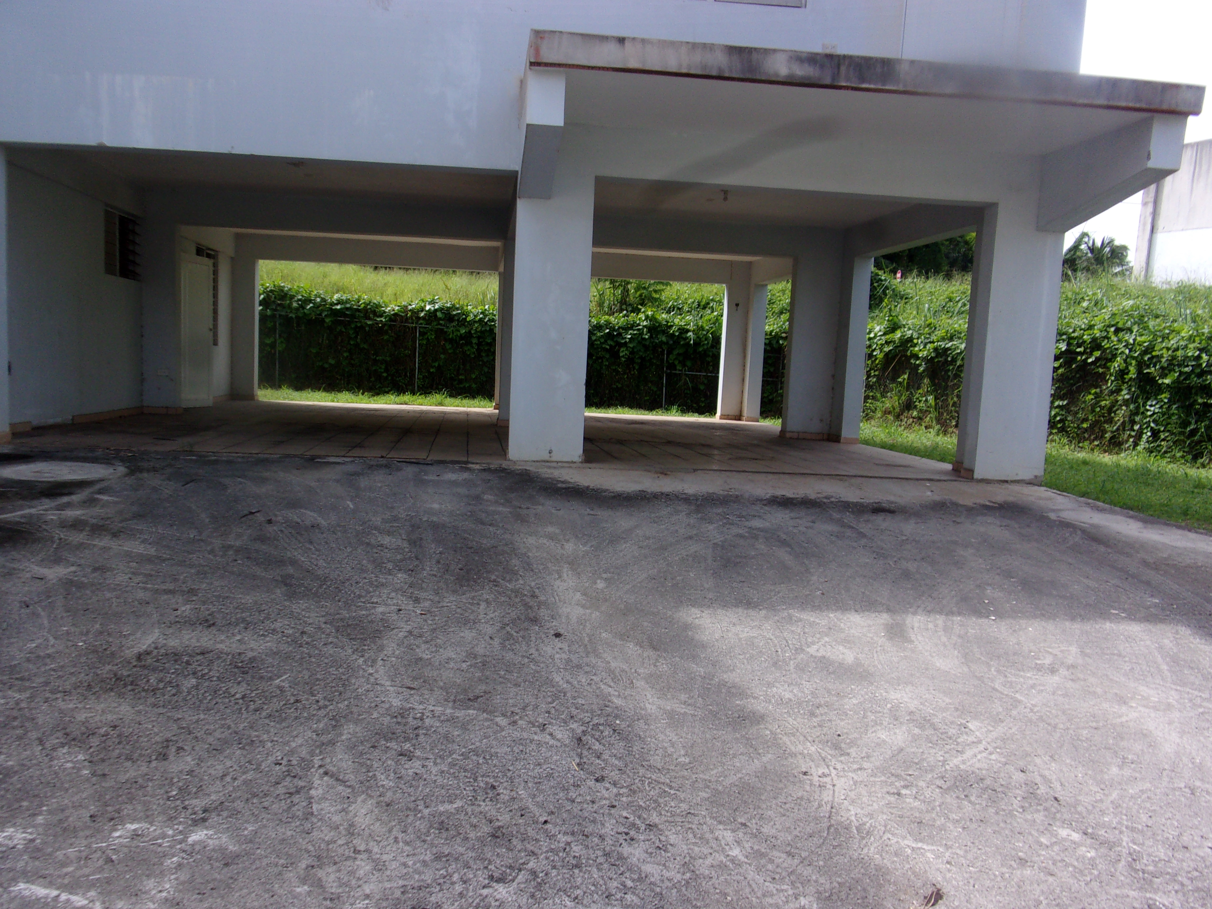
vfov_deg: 49.7
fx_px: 980
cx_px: 606
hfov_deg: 63.4
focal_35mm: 28
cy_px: 454
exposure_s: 1/50
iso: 80
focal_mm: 5.1
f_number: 10.8
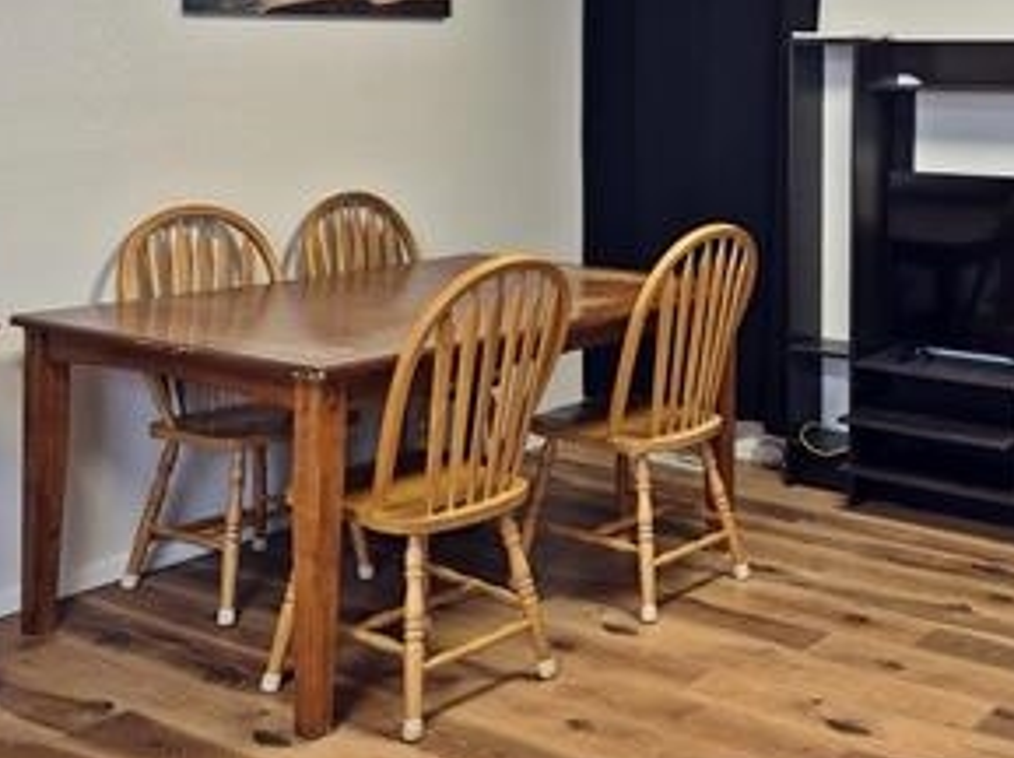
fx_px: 1492
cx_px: 691
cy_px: 158
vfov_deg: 27.9
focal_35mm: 51
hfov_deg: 37.1
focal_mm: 5.4
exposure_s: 1/120
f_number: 1.8
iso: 200
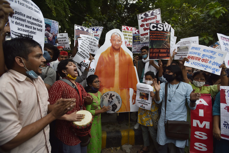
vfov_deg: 70.5
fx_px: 108
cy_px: 76
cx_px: 114
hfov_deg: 93.3
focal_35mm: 17
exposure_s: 1/100
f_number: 4
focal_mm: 17
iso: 400
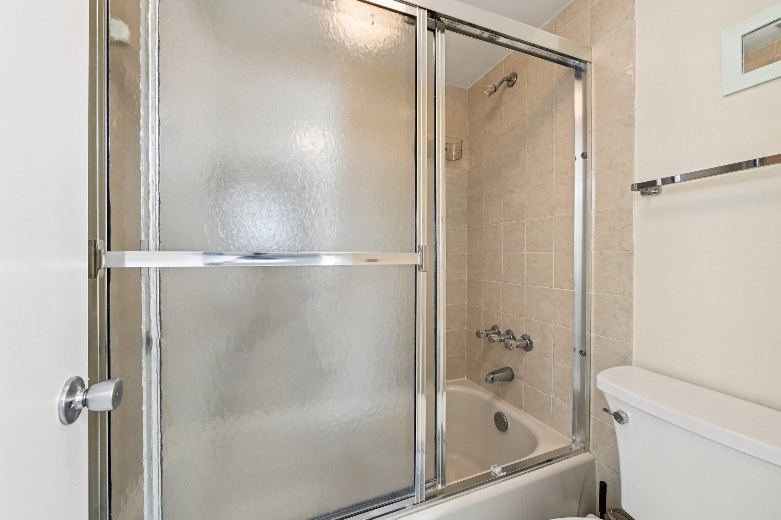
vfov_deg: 81.2
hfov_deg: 104.3
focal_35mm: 14
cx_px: 390
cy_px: 260
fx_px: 304
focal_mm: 14
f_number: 8
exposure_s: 1/10
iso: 400
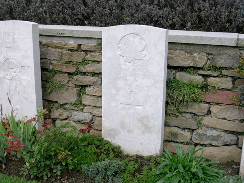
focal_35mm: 45
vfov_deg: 32.2
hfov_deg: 42.1
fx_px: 317
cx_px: 122
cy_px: 92
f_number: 5.8
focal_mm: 6.7
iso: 70
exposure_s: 1/228
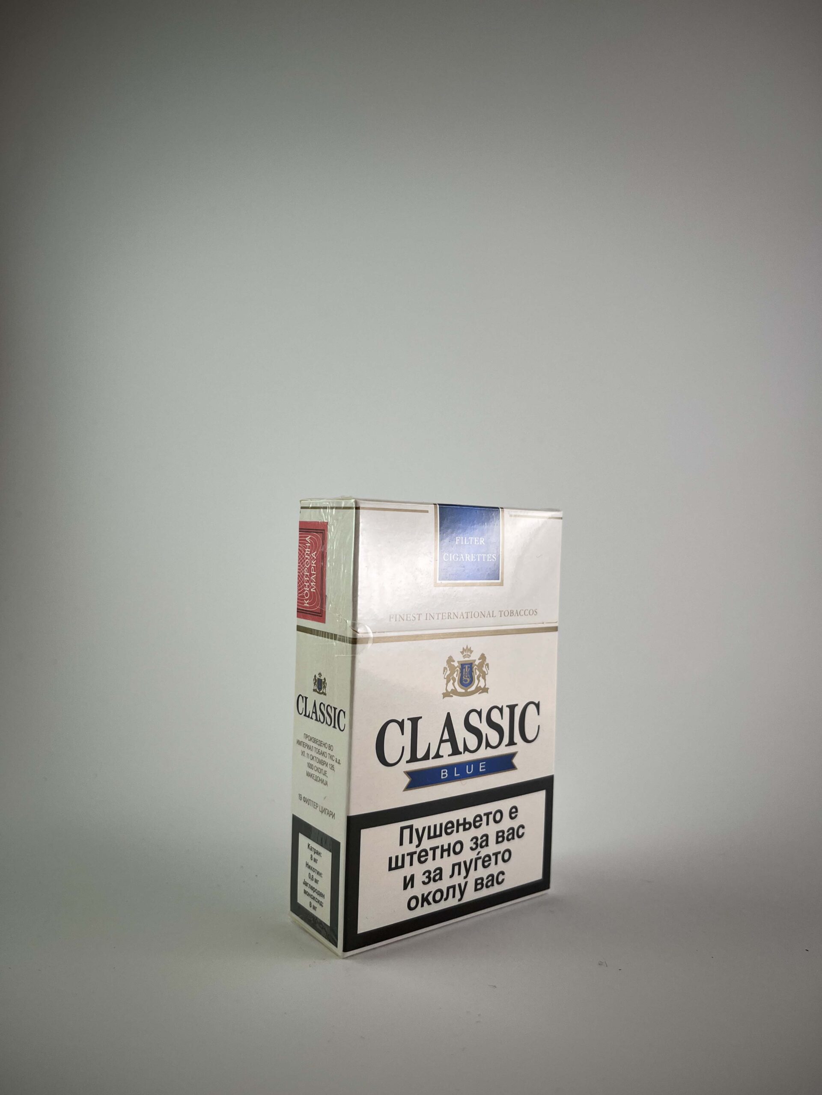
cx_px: 411
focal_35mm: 26
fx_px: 823
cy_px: 548
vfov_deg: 67.3
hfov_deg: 53.1
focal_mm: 5.1
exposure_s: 1/510
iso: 50
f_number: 1.6
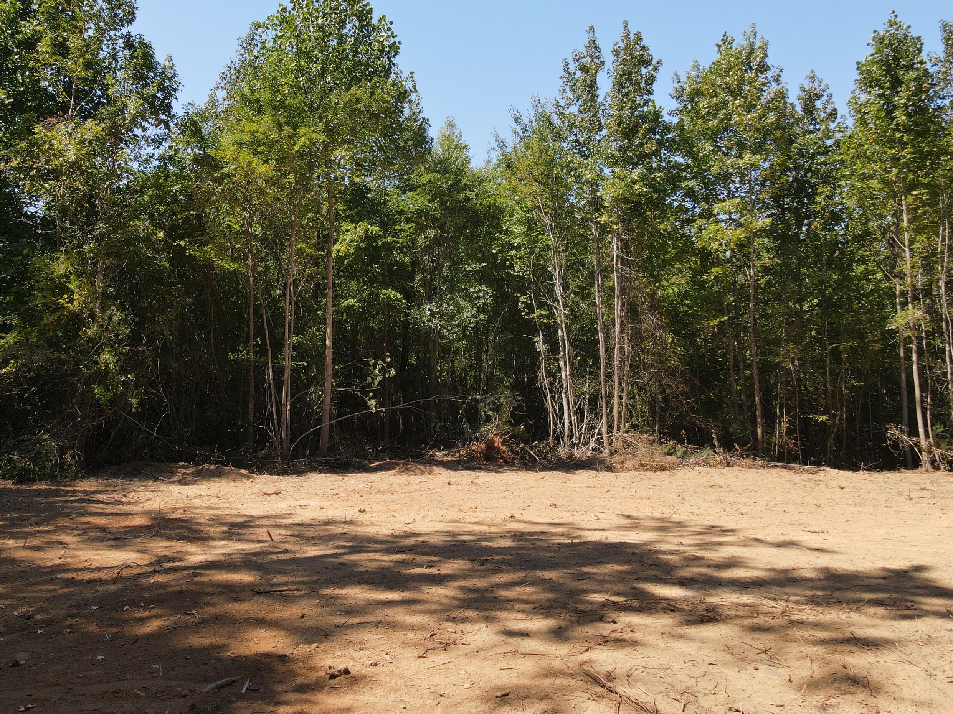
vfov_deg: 48.2
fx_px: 798
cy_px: 325
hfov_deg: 61.2
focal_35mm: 29
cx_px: 392
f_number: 2.8
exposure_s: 1/350
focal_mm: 4.5
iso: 100
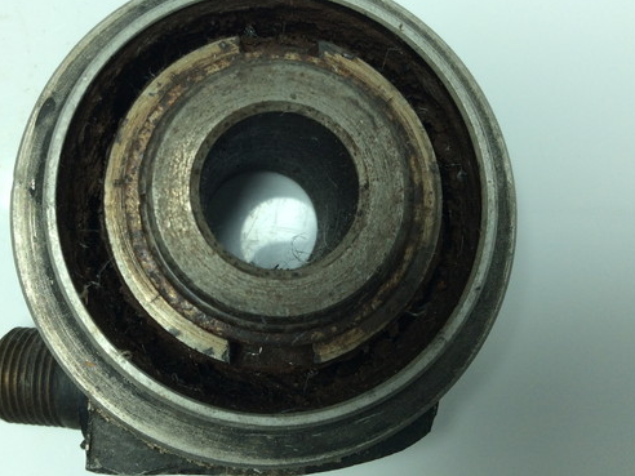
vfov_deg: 36.8
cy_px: 219
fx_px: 715
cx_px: 276
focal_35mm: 39
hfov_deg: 47.7
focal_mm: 3.3
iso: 32
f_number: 2.4
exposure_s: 1/304
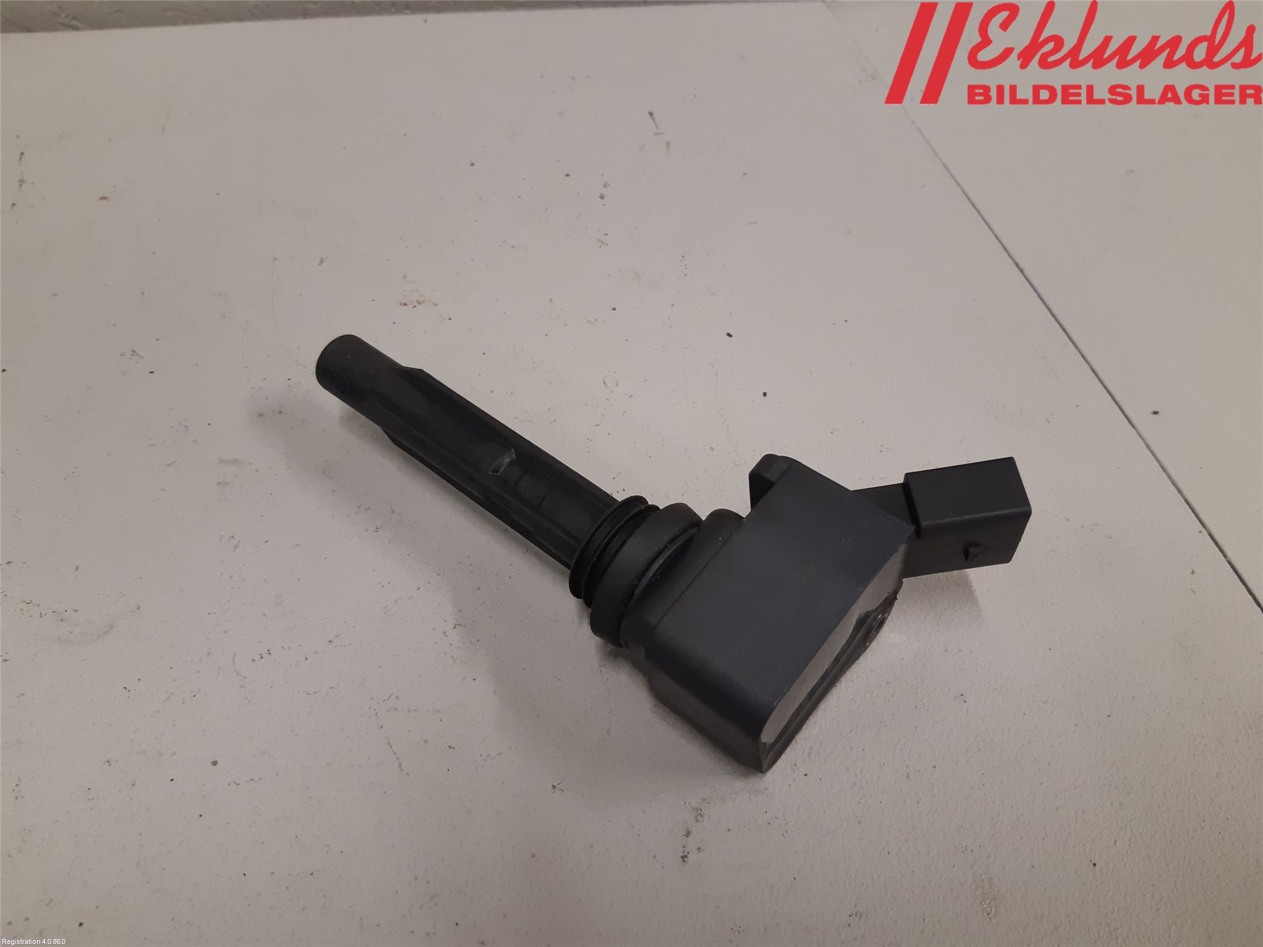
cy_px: 474
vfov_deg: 53.1
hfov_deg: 67.3
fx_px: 949
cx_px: 632
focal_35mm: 26
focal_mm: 3.93
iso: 100
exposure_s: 1/50
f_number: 1.7
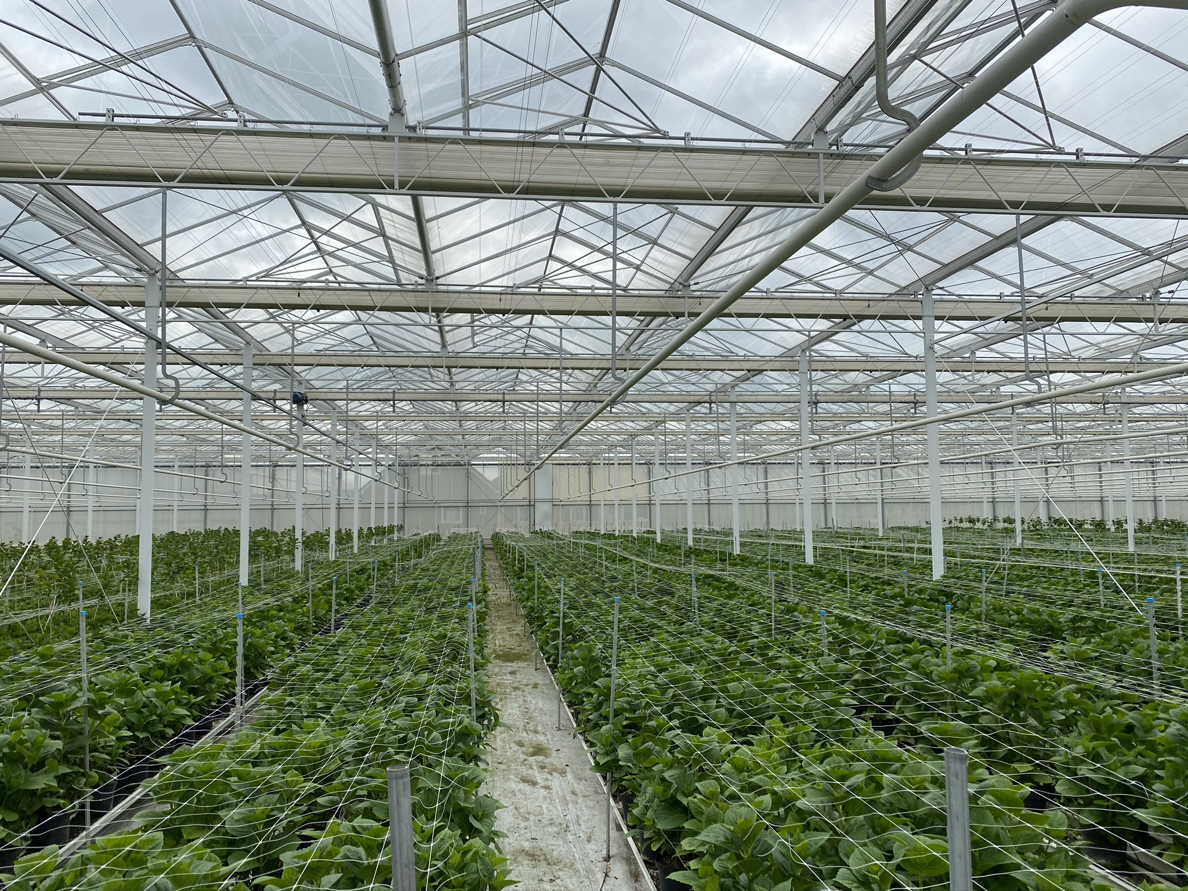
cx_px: 594
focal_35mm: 26
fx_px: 892
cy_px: 446
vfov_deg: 53.1
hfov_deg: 67.3
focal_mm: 4.25
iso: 32
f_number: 1.8
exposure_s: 1/1681
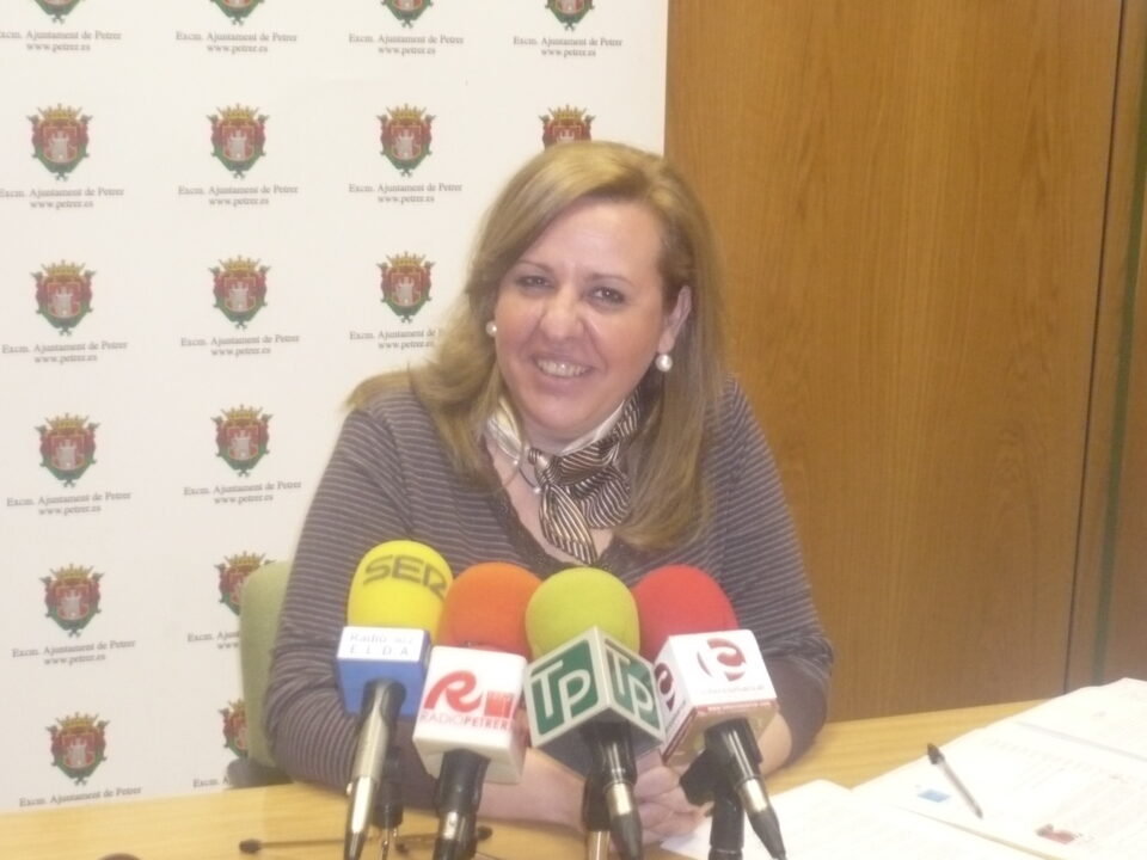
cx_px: 574
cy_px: 430
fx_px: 2485
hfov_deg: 26.0
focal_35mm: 75
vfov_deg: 19.6
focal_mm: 10.4
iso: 320
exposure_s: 1/30
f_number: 3.8
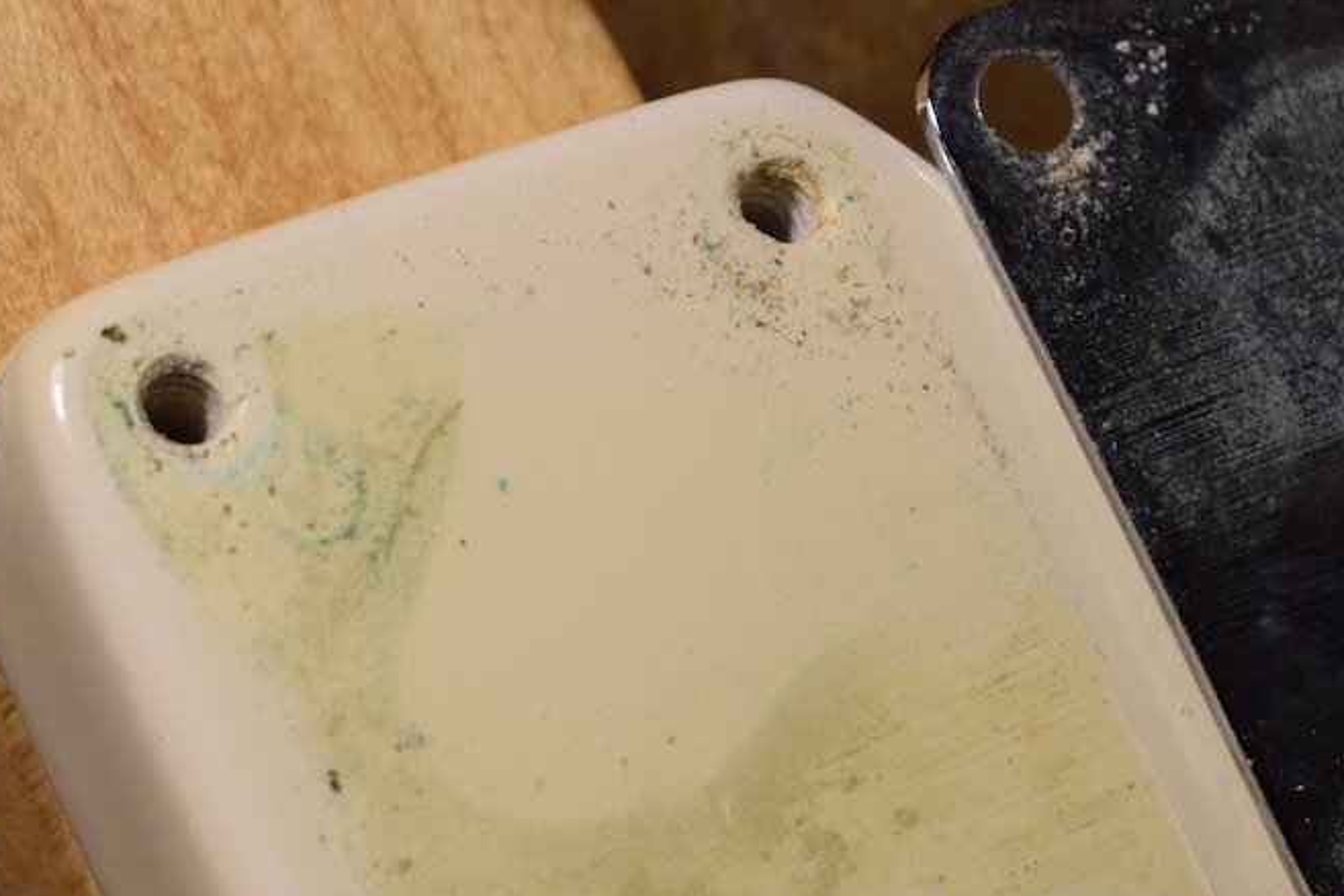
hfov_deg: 14.8
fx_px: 5114
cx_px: 1246
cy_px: 532
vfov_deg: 10.0
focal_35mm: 137
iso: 320
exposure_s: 1/125
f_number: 5.6
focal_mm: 40
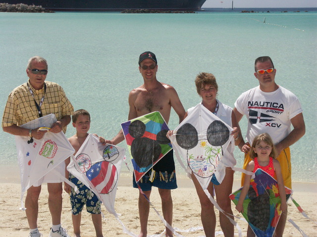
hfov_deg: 24.7
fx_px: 723
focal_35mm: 79
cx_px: 158
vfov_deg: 18.7
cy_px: 118
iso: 200
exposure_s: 1/5000
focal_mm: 19.62
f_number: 4.5
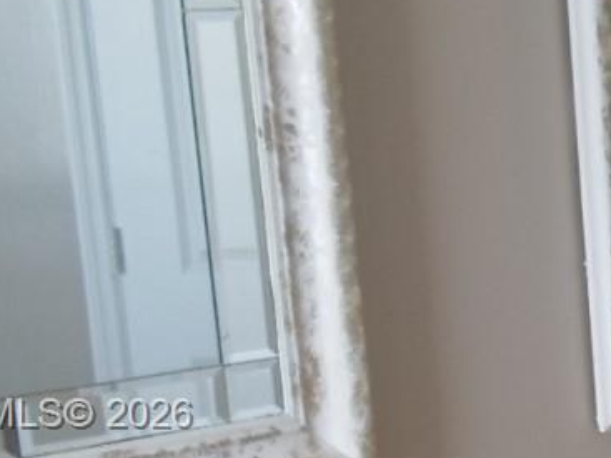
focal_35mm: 109
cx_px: 1006
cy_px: 416
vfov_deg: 13.5
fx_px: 1923
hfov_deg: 16.0
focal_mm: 4.5
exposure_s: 1/30
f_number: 2.5
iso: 80
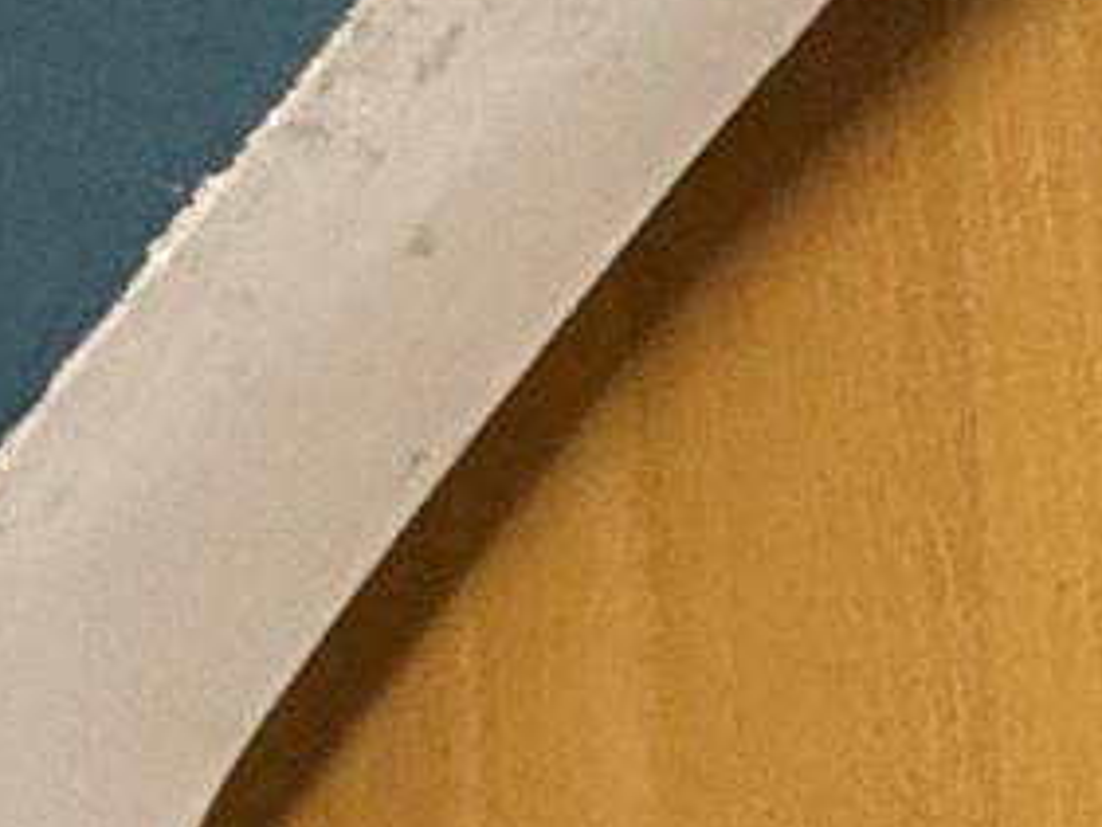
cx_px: 3718
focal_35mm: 102
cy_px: 1505
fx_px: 3249
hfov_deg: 10.0
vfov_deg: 13.1
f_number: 2.2
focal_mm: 2.22
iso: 320
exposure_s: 1/60
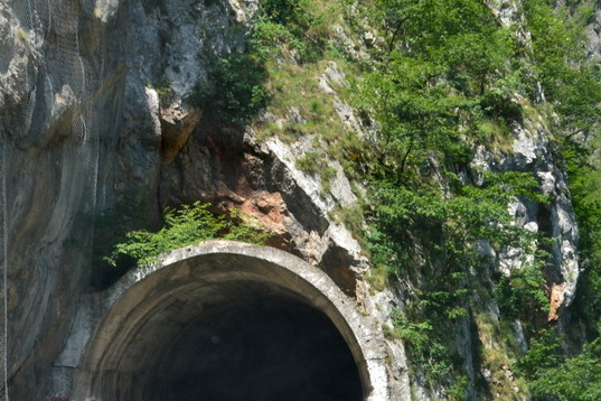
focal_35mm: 76
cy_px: 240
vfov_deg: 17.9
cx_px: 156
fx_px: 1269
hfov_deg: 26.3
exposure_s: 1/200
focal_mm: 34
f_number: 10
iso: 400
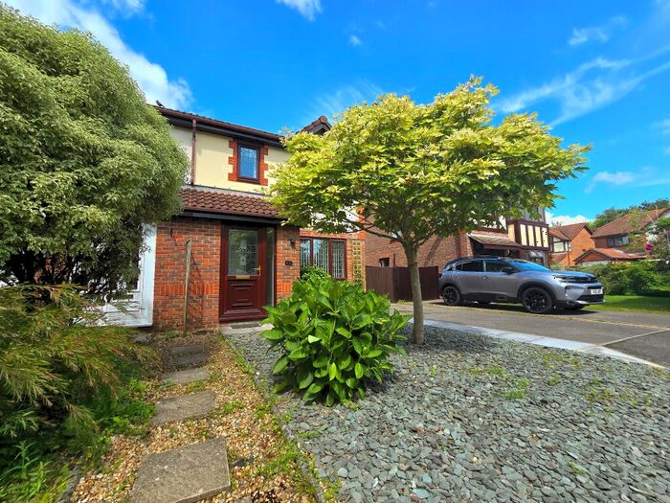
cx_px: 335
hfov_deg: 106.2
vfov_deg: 89.9
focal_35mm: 13
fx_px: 252
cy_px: 252
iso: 80
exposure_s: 1/2000
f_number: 2.2
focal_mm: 2.2
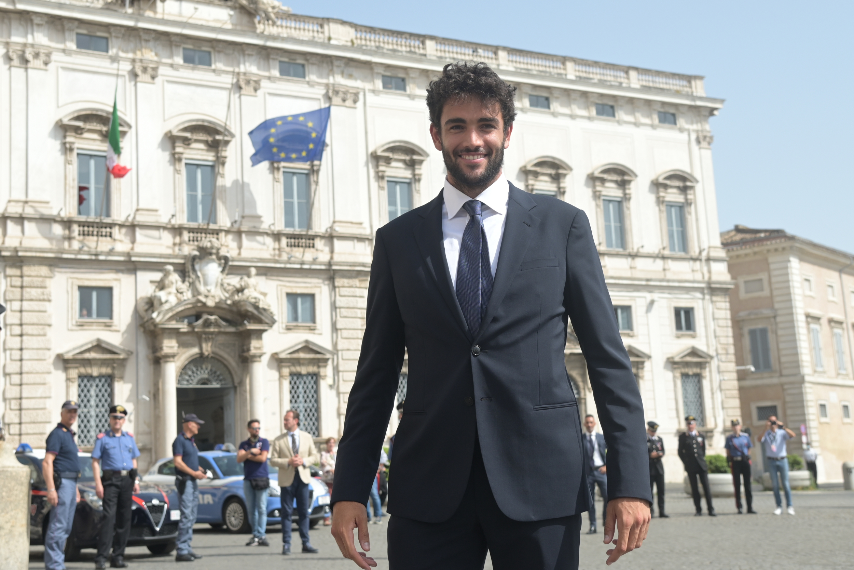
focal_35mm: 38
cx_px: 427
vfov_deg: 35.1
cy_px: 285
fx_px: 901
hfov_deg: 50.7
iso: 200
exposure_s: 1/640
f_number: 5.6
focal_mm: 38
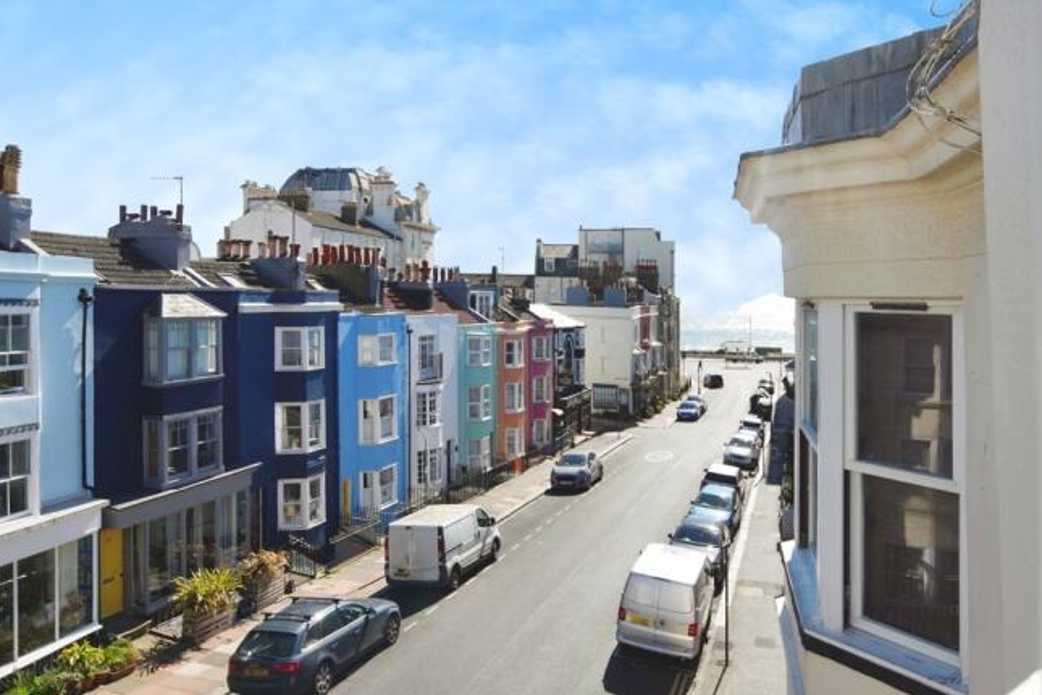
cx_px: 544
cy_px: 305
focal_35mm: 27
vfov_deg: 47.8
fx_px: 781
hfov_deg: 67.4
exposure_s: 1/1600
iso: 640
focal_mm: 17
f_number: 9
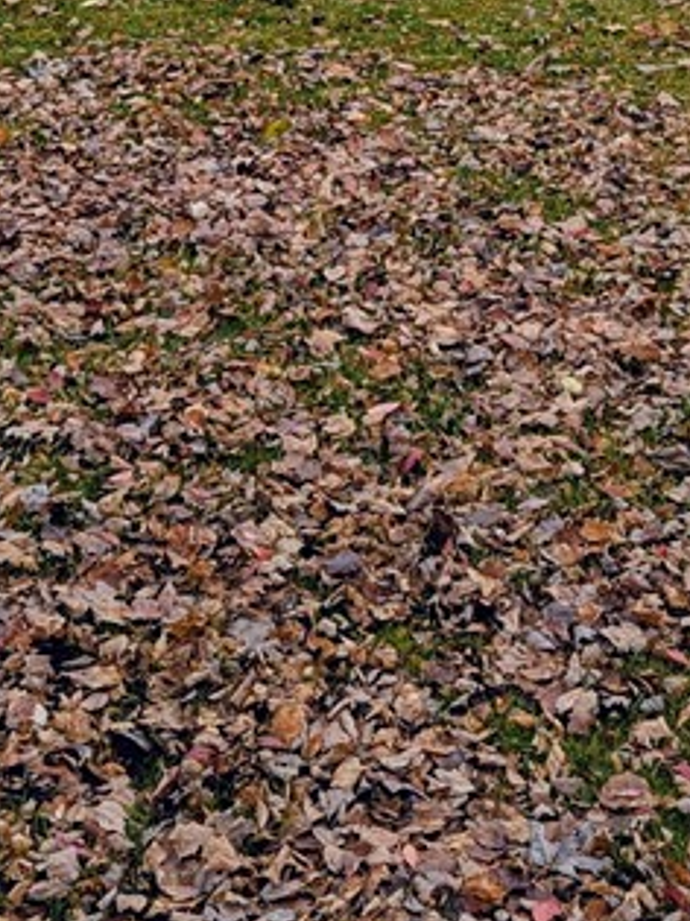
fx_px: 2074
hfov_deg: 18.9
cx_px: 341
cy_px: -28
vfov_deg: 23.8
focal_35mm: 78
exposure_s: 1/906
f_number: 1.85
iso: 47
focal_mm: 6.81
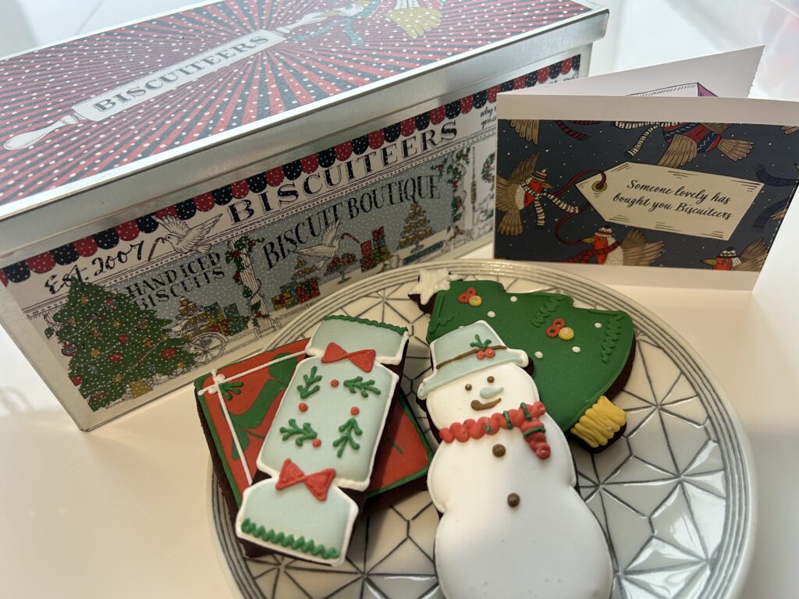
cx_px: 400
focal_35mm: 26
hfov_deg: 67.3
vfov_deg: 53.1
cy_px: 300
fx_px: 600
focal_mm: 5.7
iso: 160
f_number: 1.5
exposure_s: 1/59
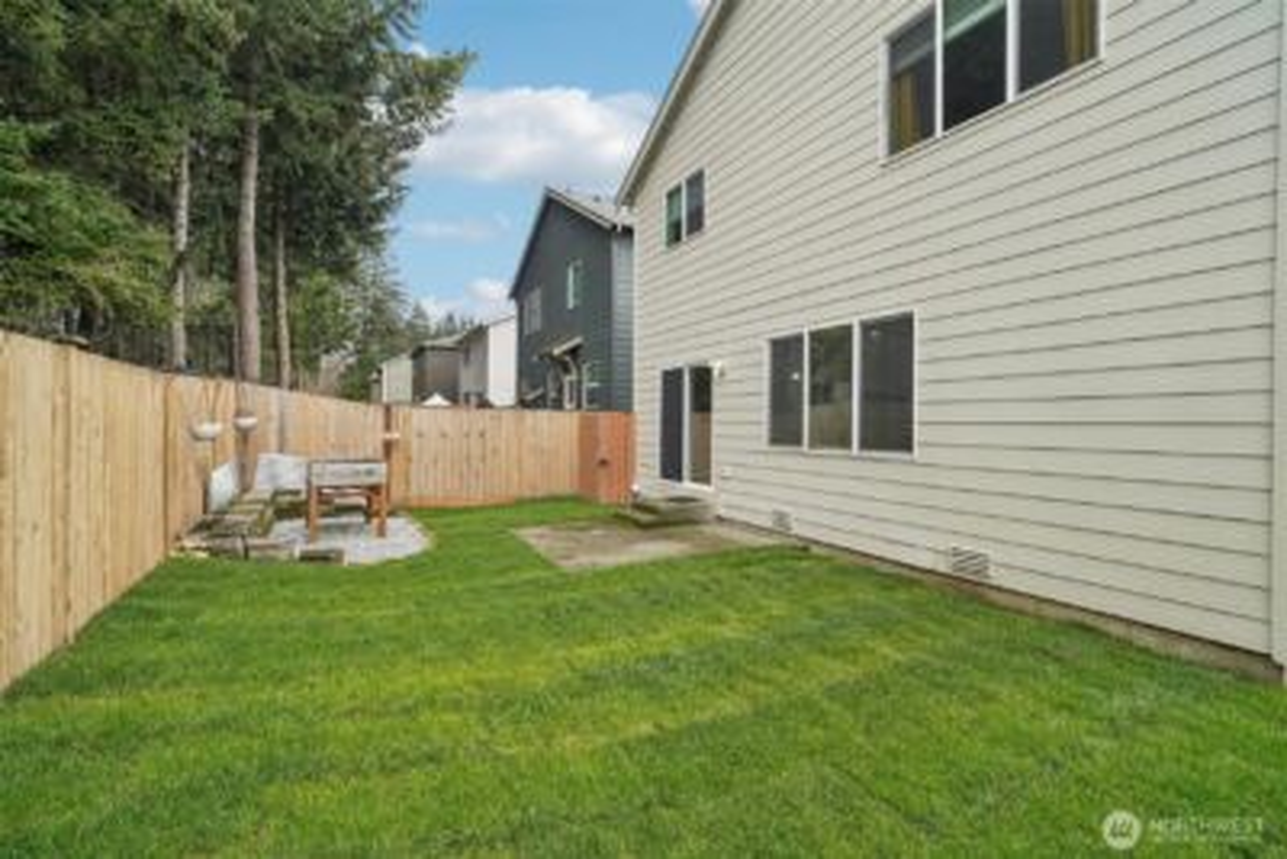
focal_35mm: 16
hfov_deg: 96.7
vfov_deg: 73.8
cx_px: 644
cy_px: 430
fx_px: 572
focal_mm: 16
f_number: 8
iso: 1600
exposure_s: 1/500
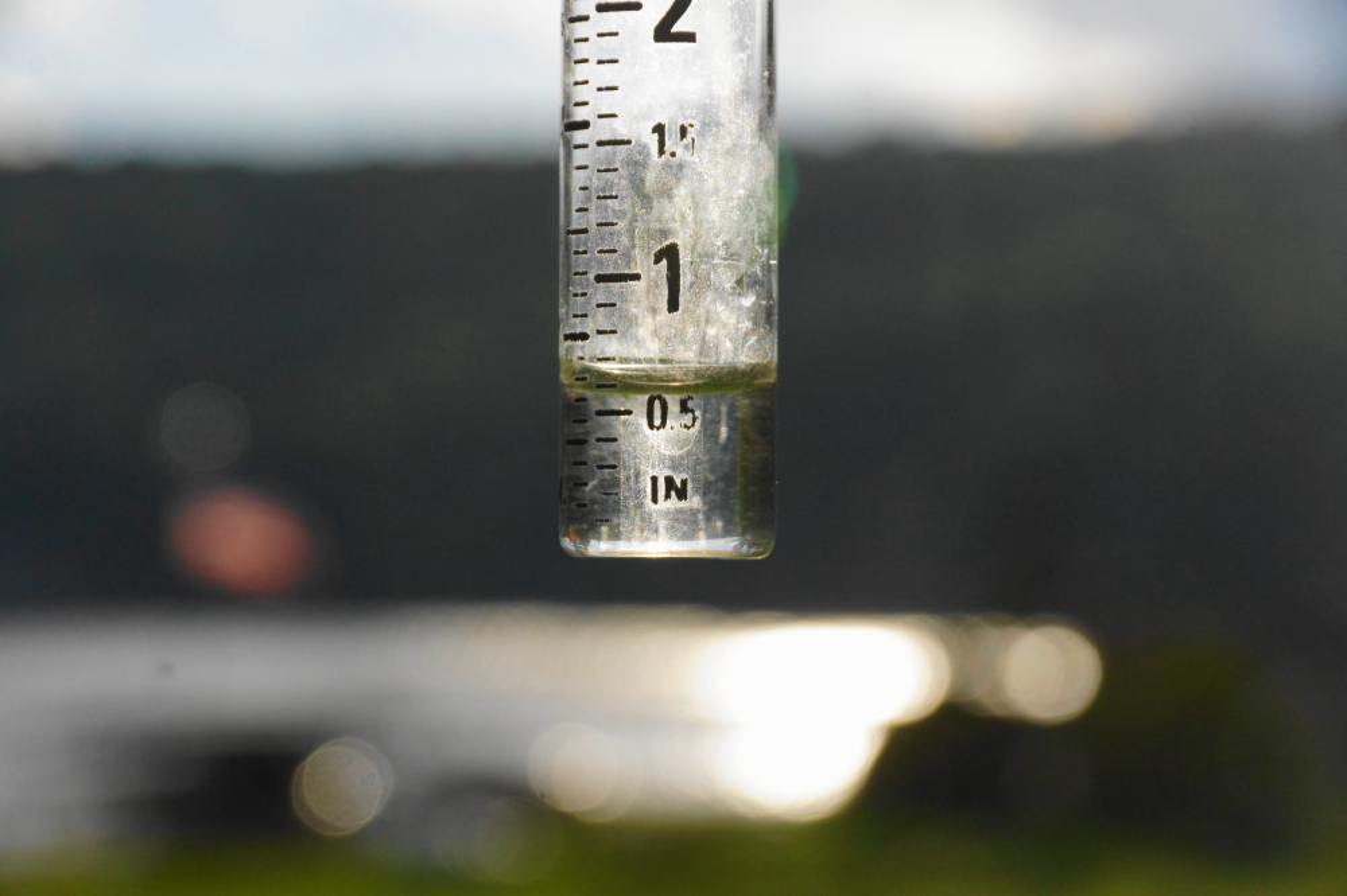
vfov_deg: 9.1
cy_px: 448
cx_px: 674
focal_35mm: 150
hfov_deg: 13.7
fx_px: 5610
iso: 800
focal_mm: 100
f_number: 9
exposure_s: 1/800
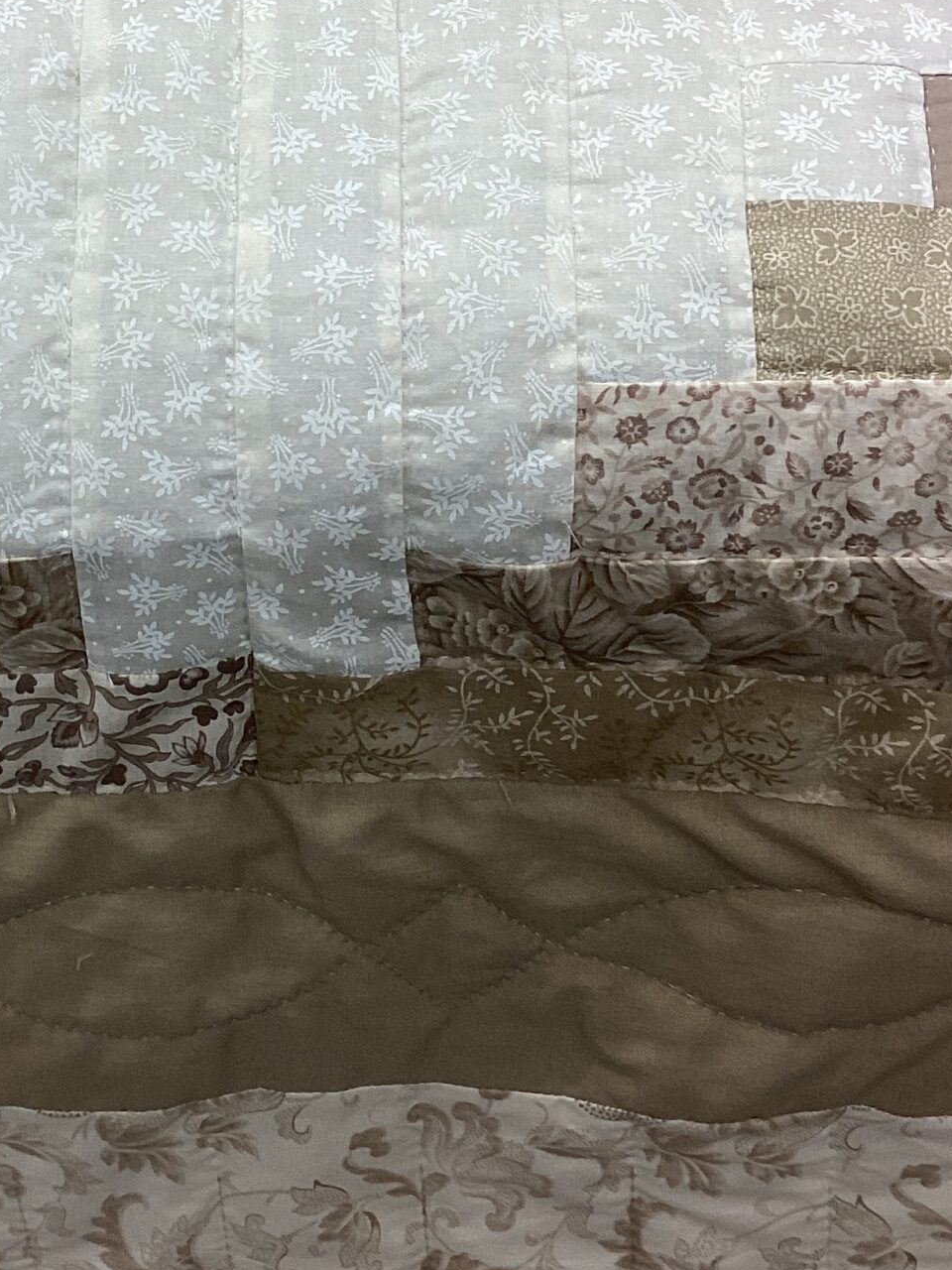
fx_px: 2273
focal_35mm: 62
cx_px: 265
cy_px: 336
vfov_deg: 30.7
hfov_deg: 23.5
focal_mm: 3.3
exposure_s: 1/60
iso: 50
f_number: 2.4
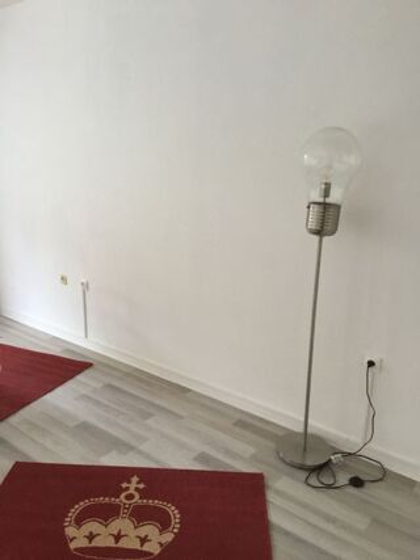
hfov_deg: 48.2
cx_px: 210
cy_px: 280
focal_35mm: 29
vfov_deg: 61.7
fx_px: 469
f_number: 2.2
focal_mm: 4.15
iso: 125
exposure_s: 1/10
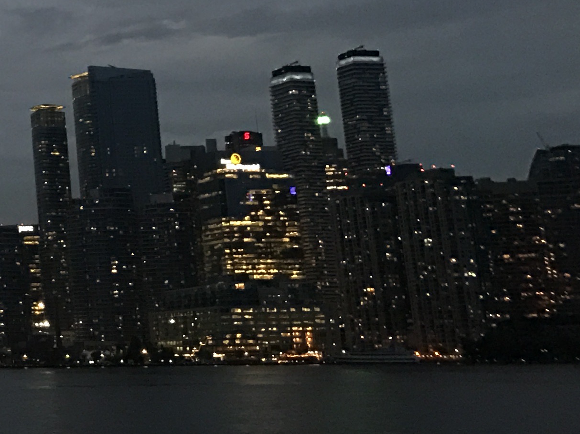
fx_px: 1558
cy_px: -14
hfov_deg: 18.0
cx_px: -366
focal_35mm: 93
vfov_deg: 15.6
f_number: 1.8
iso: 64
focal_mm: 3.99
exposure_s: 1/15
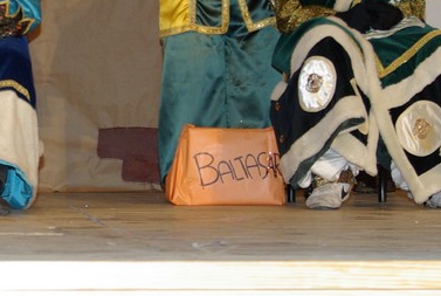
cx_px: -42
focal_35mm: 158
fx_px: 1936
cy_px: 3
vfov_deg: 8.7
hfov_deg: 12.8
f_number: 4.5
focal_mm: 31
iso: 400
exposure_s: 1/45
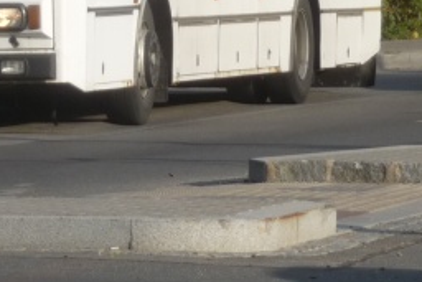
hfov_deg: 4.0
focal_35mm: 520
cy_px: -211
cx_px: 2
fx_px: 6099
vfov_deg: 2.6
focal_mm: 21.8
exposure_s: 1/500
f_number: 4.7
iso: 100
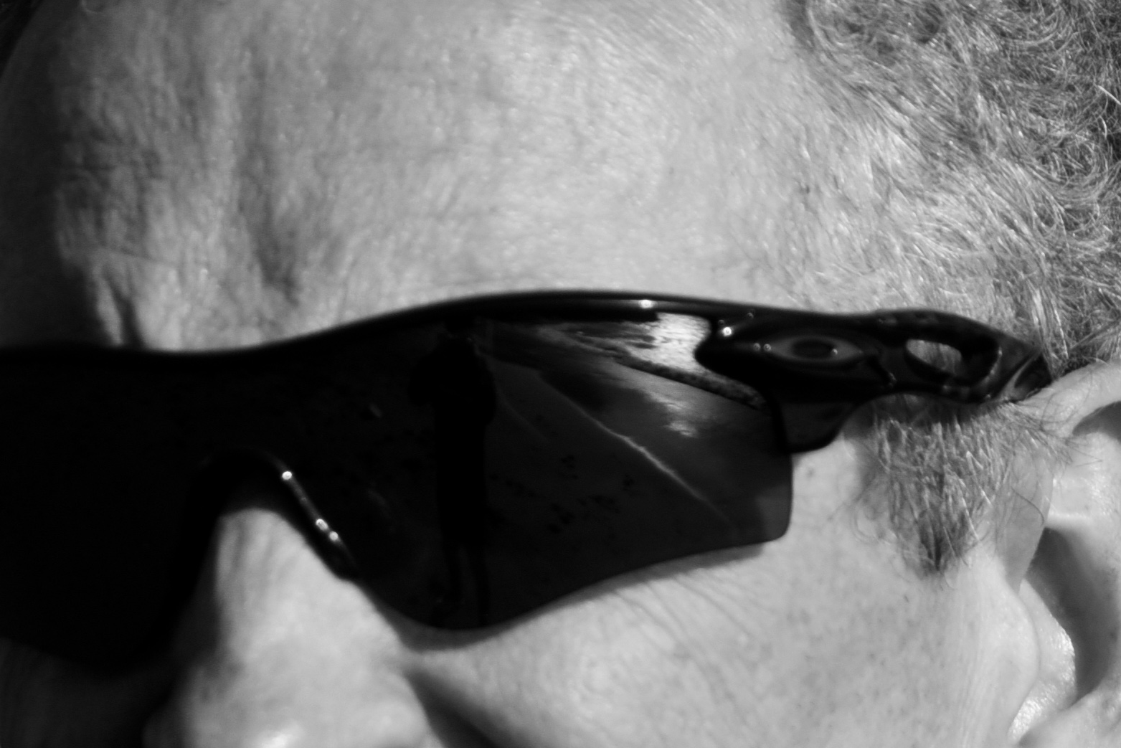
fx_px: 14389
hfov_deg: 4.5
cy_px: 731
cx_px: 425
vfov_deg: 3.0
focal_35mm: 462
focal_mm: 120
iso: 320
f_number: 5.6
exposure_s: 1/2500
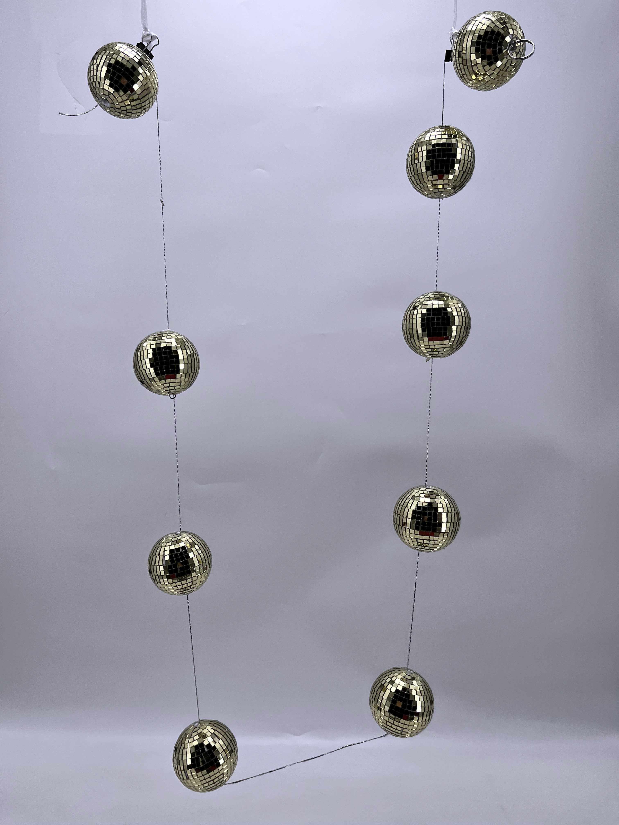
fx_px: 620
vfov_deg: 67.3
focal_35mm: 26
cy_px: 412
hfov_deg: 53.1
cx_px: 310
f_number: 1.6
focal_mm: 5.1
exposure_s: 1/457
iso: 50
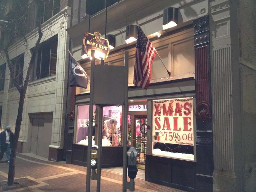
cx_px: 128
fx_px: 259
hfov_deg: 52.6
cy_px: 96
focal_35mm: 35
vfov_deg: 40.7
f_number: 2.4
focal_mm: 4.28
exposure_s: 1/20
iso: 400
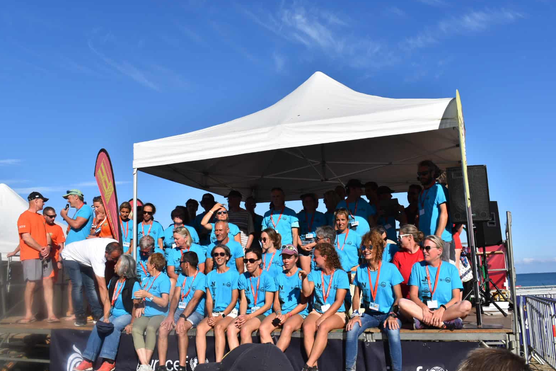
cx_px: 273
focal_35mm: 34
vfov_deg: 38.9
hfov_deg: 55.8
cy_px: 182
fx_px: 525
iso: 200
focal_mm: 22
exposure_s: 1/500
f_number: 11
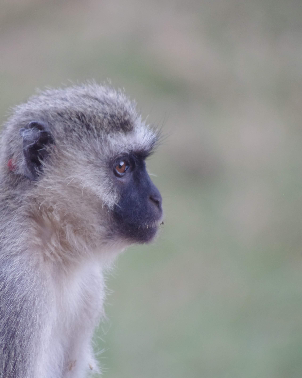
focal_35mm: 636
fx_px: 7106
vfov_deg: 3.0
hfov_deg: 2.4
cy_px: 189
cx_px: 90
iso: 1600
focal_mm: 300
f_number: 5.6
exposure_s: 1/200
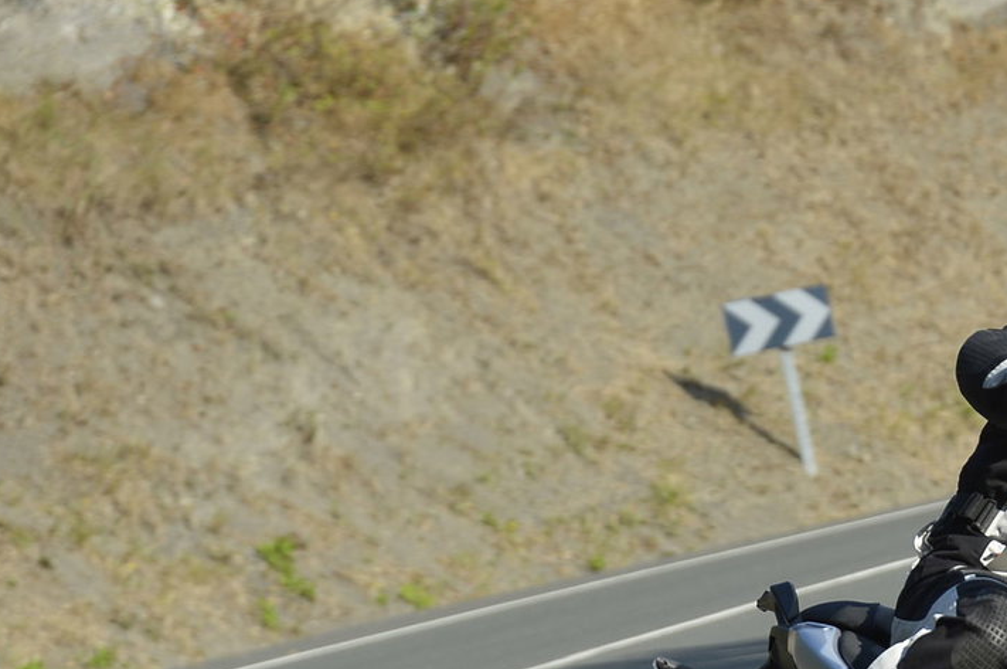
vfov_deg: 4.5
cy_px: 609
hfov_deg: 6.8
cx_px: 945
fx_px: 8492
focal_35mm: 304
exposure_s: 1/1250
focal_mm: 135
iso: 500
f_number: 6.3
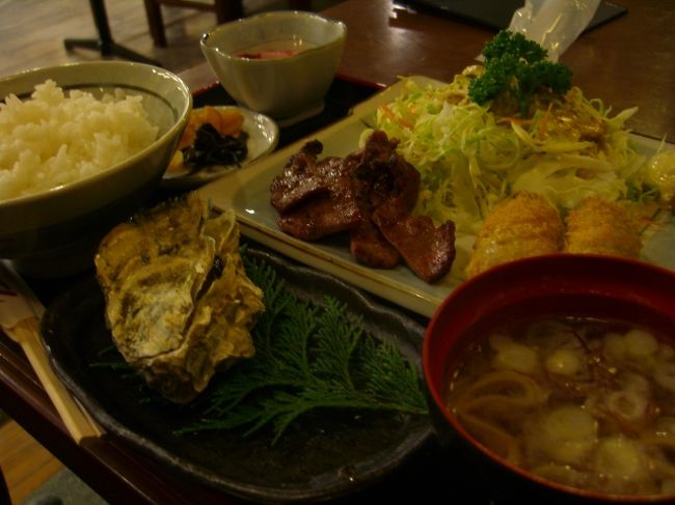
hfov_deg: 49.0
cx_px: 338
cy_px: 252
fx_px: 741
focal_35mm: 38
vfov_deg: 37.7
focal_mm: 7.9
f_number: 2.8
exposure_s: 1/8
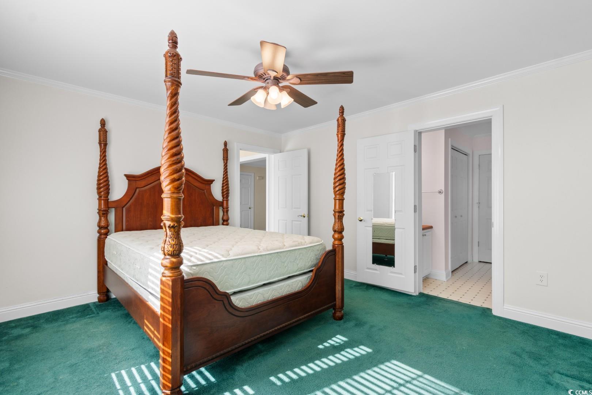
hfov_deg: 100.4
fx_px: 247
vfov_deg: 77.3
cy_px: 198
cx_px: 296
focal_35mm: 15
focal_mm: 10
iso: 100
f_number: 4.5
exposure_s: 1/3
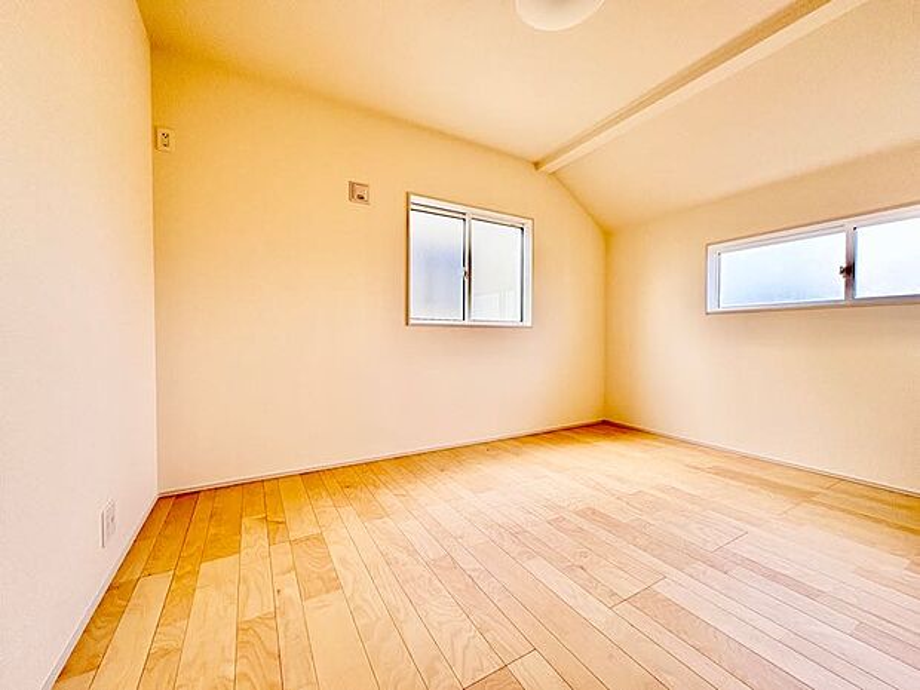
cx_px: 460
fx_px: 372
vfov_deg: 85.7
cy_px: 345
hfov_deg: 102.1
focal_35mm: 14
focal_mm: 2.22
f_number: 2.2
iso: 200
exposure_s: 1/99
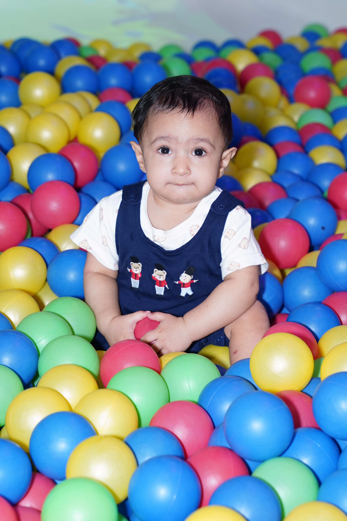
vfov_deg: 19.5
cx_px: 174
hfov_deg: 13.0
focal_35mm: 105
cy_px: 260
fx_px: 1517
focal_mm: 70
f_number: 4
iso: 1000
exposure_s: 1/160
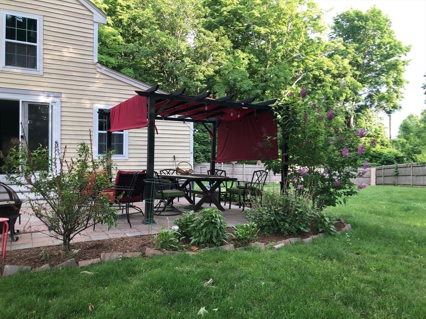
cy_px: 160
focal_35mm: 28
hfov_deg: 63.4
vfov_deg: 49.7
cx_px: 213
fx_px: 345
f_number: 1.8
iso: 40
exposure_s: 1/120
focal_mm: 3.99
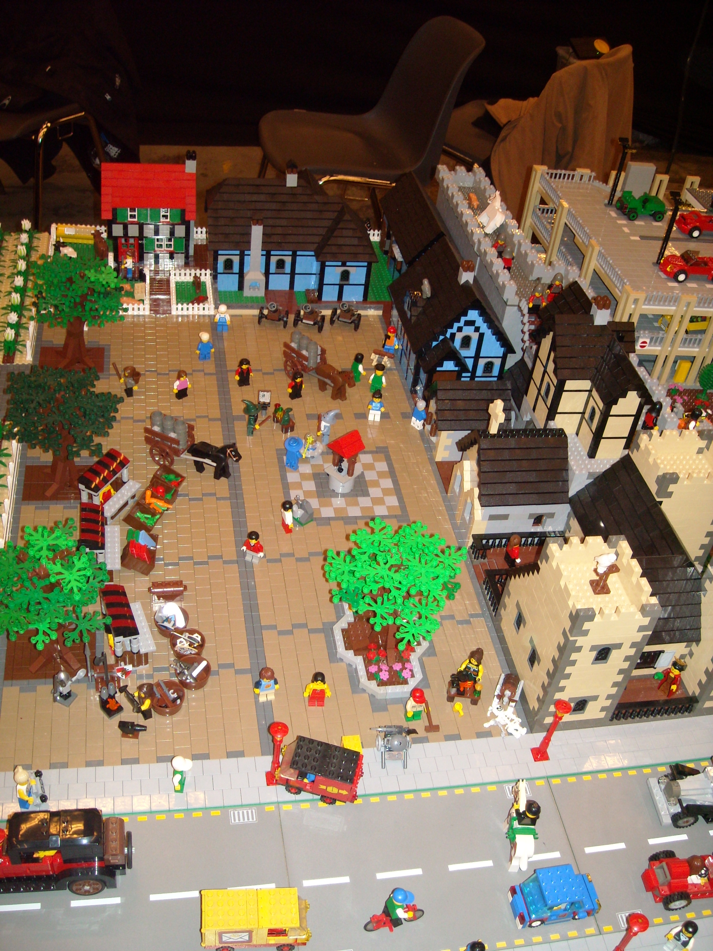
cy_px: 476
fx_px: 961
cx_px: 356
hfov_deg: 40.7
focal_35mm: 35
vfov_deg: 52.6
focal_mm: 5.7
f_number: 2.8
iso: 200
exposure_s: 1/30
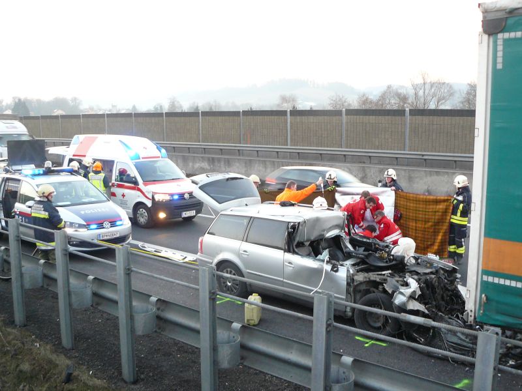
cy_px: 196
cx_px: 261
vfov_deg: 39.7
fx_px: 543
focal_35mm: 36
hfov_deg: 51.4
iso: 200
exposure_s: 1/20
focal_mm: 6
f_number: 2.8
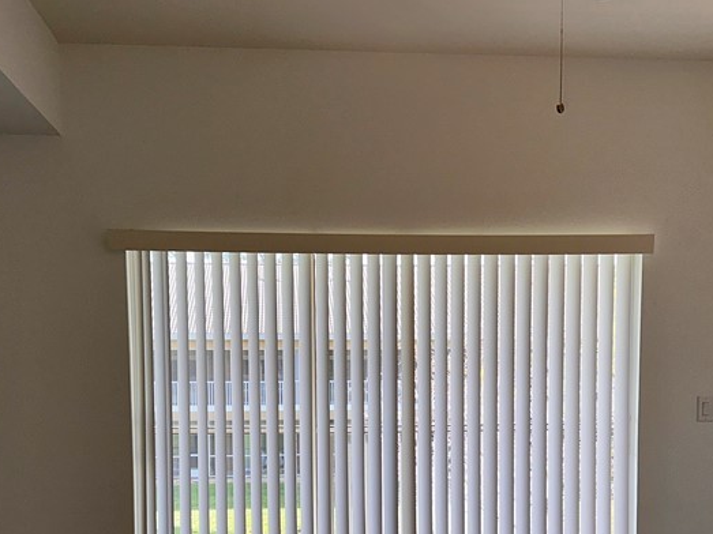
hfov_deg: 40.4
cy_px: 435
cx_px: 374
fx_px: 968
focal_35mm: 47
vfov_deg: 30.1
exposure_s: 1/190
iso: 50
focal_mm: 6.86
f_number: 1.78
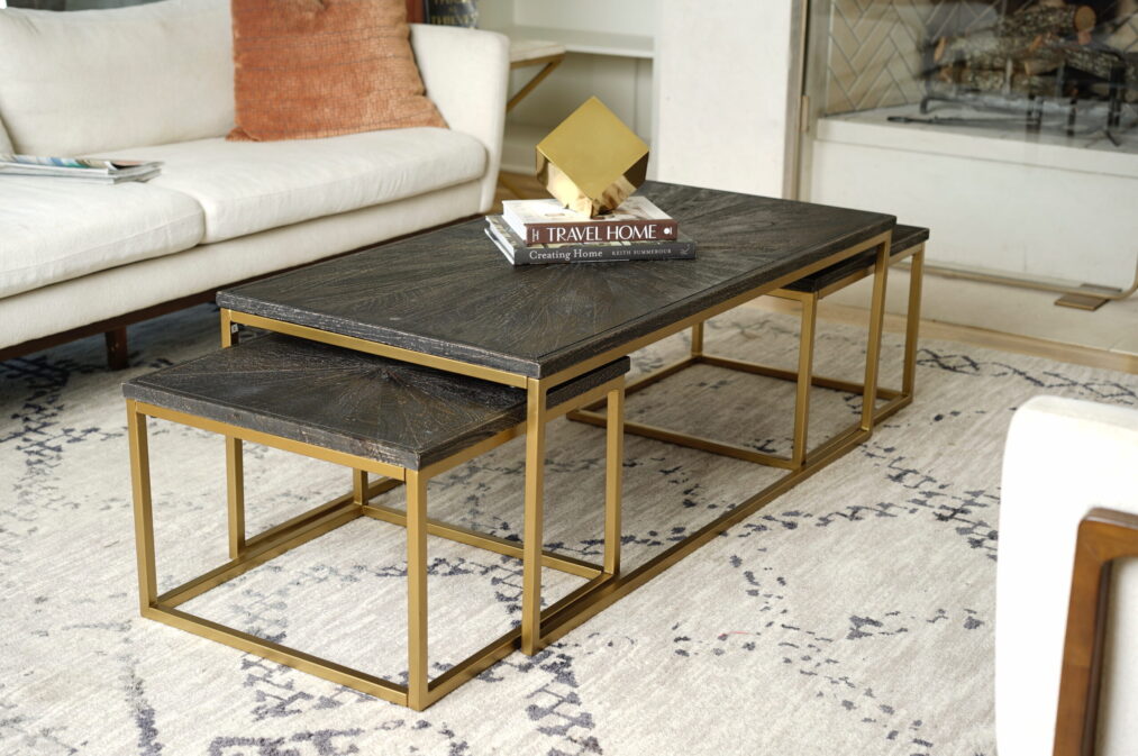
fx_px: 1737
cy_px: 378
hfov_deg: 36.3
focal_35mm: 55
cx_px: 569
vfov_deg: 24.6
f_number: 4.5
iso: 50
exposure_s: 1/20
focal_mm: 55
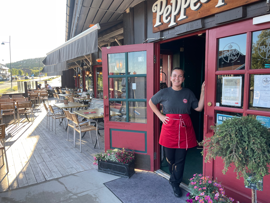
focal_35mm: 26
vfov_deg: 53.1
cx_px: 135
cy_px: 102
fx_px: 203
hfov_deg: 67.3
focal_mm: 4.2
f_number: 1.6
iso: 32
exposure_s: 1/121
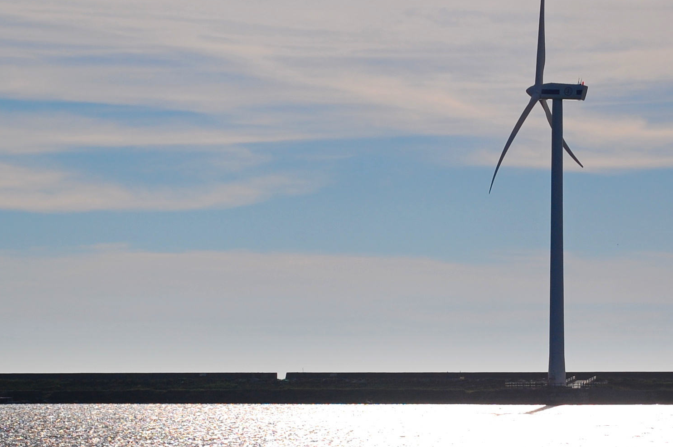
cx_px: 391
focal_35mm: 158
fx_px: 2951
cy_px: 320
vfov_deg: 8.7
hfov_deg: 13.0
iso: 200
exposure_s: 1/1250
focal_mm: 52
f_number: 10
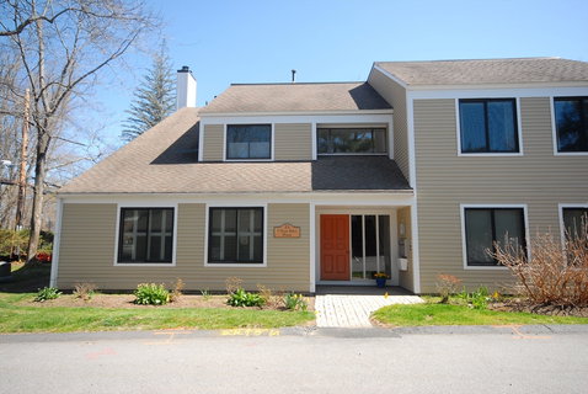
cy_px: 197
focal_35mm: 21
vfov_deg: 59.6
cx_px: 294
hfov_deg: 81.1
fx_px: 343
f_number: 8
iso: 200
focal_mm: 14
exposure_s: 1/125
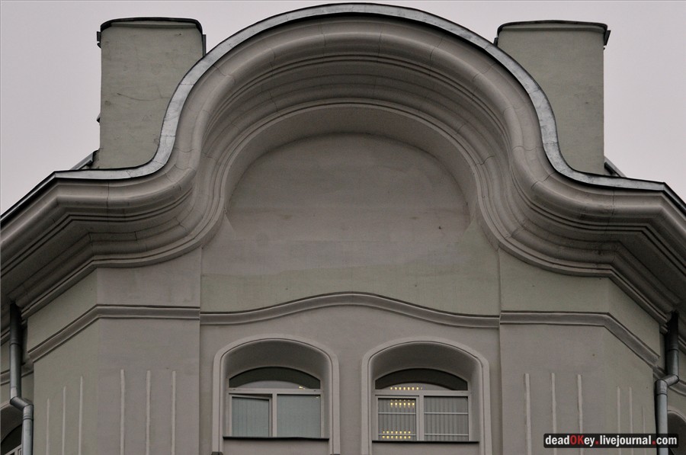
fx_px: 1769
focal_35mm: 93
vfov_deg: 14.7
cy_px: 228
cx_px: 343
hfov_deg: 21.9
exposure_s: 1/400
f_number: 7.1
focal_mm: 62
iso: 400
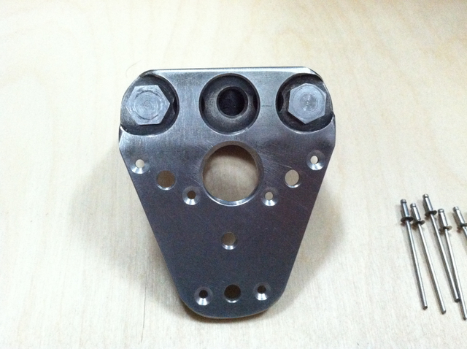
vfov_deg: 40.6
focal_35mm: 35
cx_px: 234
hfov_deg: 52.7
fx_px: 471
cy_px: 174
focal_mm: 3.85
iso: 640
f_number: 2.8
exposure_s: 1/15
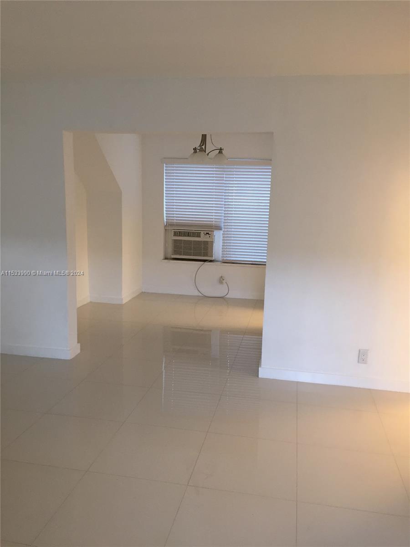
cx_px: 205
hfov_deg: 48.2
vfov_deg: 61.7
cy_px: 274
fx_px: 458
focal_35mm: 29
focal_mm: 4.15
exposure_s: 1/30
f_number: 2.2
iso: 80
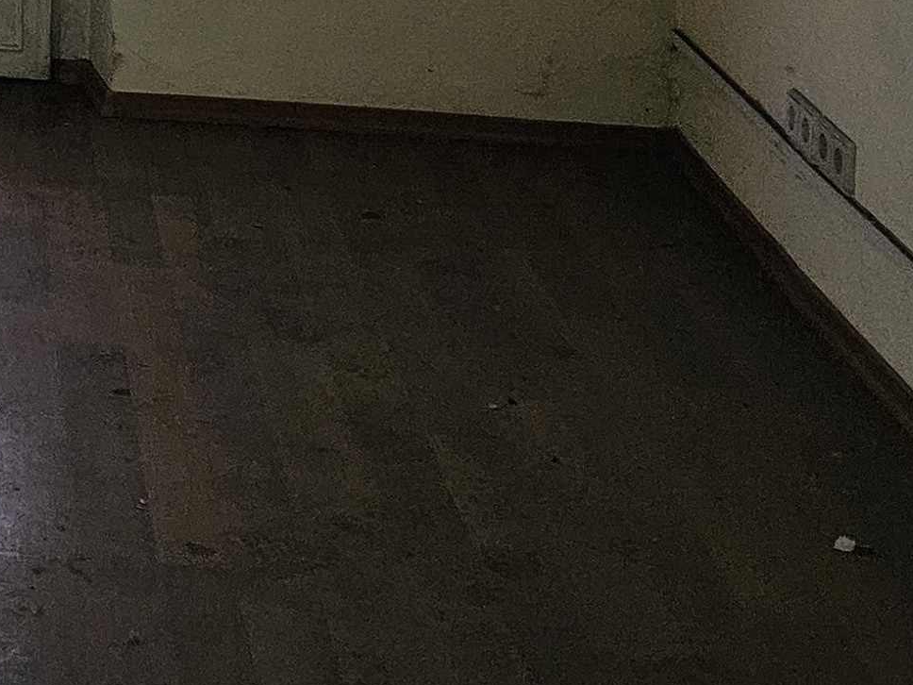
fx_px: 2506
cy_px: -491
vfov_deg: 14.1
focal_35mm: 95
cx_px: -466
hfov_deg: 18.3
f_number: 1.8
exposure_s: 1/100
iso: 800
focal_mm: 5.4
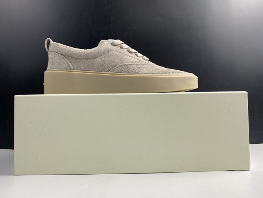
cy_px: 100
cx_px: 130
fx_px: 205
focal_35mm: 27
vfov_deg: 51.4
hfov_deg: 65.3
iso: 50
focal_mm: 4.25
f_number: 1.8
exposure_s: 1/100
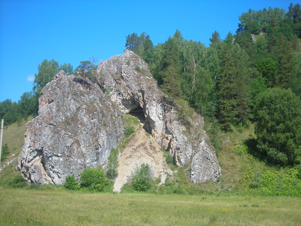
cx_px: 150
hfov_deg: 40.4
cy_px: 113
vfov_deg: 30.9
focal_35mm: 47
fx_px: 409
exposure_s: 1/370
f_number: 3.4
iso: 50
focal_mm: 7.8
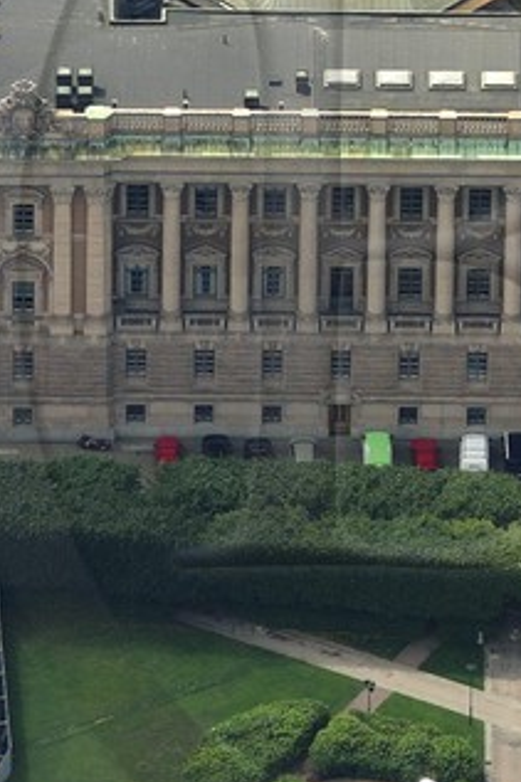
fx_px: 17265
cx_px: 699
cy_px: 266
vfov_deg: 2.6
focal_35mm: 795
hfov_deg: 1.7
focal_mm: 105
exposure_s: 1/1250
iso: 100
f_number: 3.2
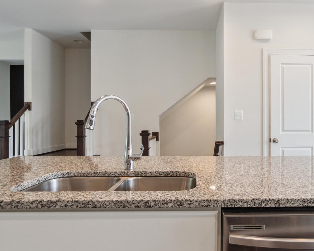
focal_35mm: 26
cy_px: 121
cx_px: 204
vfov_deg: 54.9
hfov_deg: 64.7
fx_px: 242
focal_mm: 10
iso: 100
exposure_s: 1/25
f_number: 4
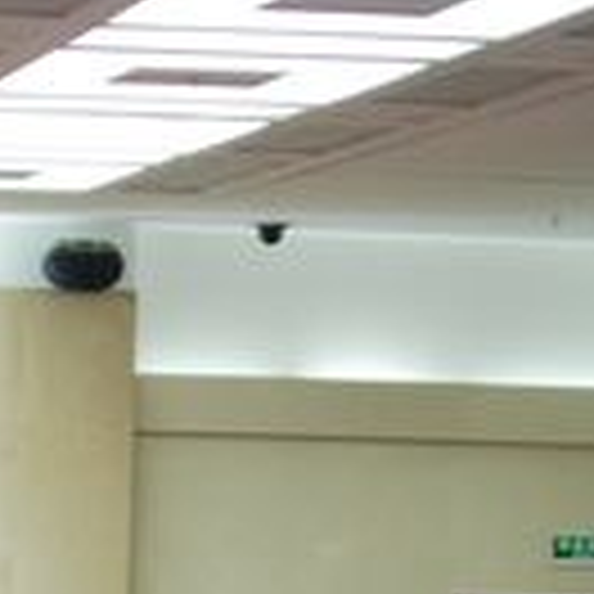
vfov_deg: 9.1
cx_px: -594
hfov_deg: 8.9
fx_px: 3611
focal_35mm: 186
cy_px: 972
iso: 500
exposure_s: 1/60
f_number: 2.8
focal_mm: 24
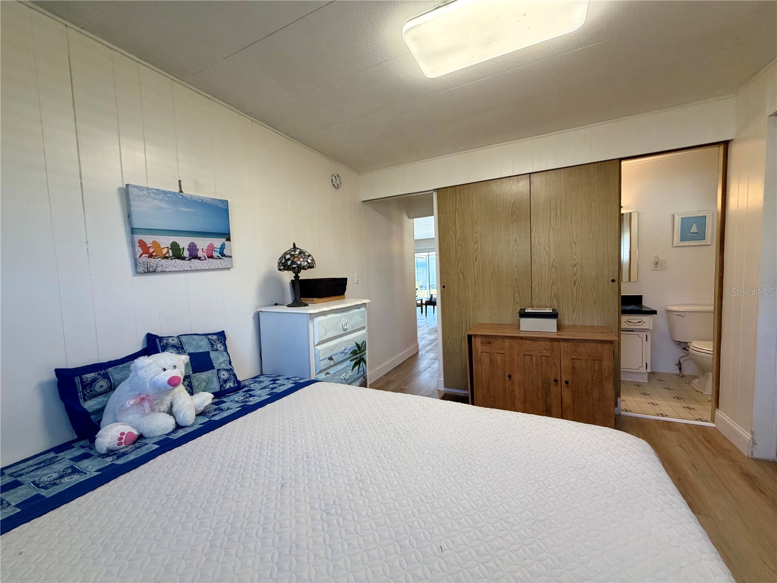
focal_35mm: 14
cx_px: 388
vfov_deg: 85.7
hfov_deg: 102.1
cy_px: 292
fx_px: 314
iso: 200
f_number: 2.2
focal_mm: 2.22
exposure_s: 1/120
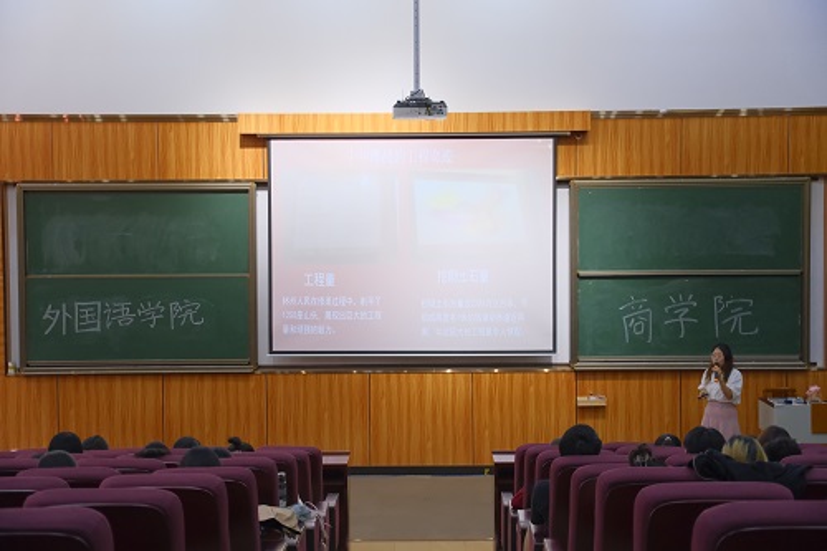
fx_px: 1286
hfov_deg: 35.7
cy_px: 276
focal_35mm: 56
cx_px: 414
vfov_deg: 24.2
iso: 2000
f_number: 4
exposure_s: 1/80
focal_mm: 37
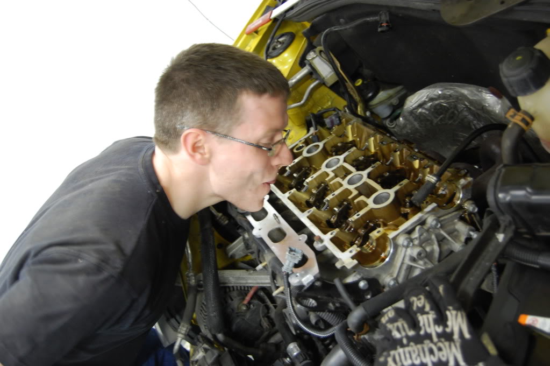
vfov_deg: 34.1
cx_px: 275
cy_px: 183
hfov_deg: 49.6
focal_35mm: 39
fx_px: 595
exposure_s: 1/6
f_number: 4
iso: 800
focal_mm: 26
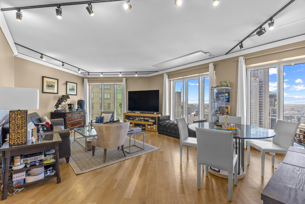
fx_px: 136
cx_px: 152
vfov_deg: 73.8
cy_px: 102
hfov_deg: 96.7
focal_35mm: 16
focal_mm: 16
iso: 640
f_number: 8
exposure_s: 1/1.25
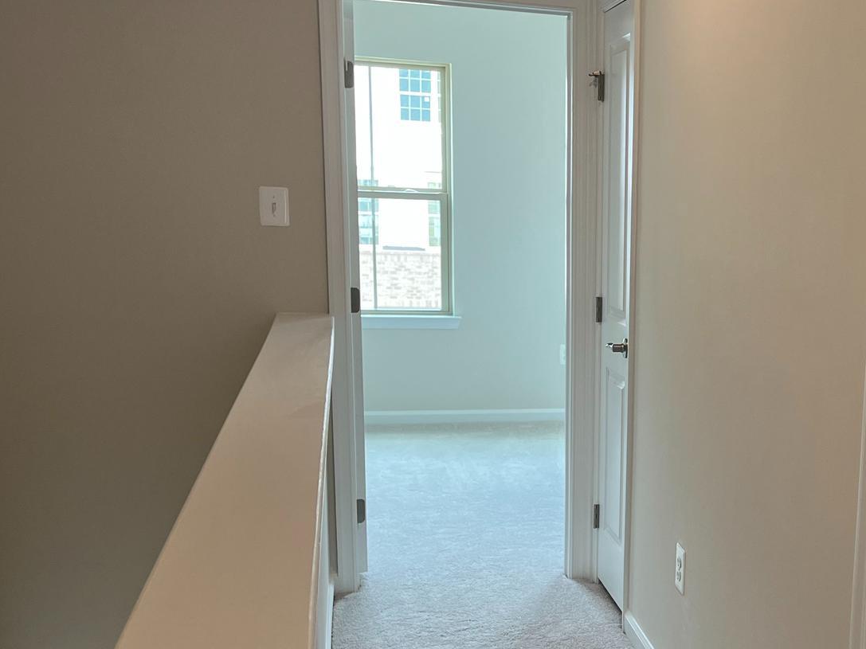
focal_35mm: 49
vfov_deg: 29.5
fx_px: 1226
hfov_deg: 36.7
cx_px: 764
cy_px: 432
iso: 125
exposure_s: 1/120
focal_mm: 5.1
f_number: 1.6
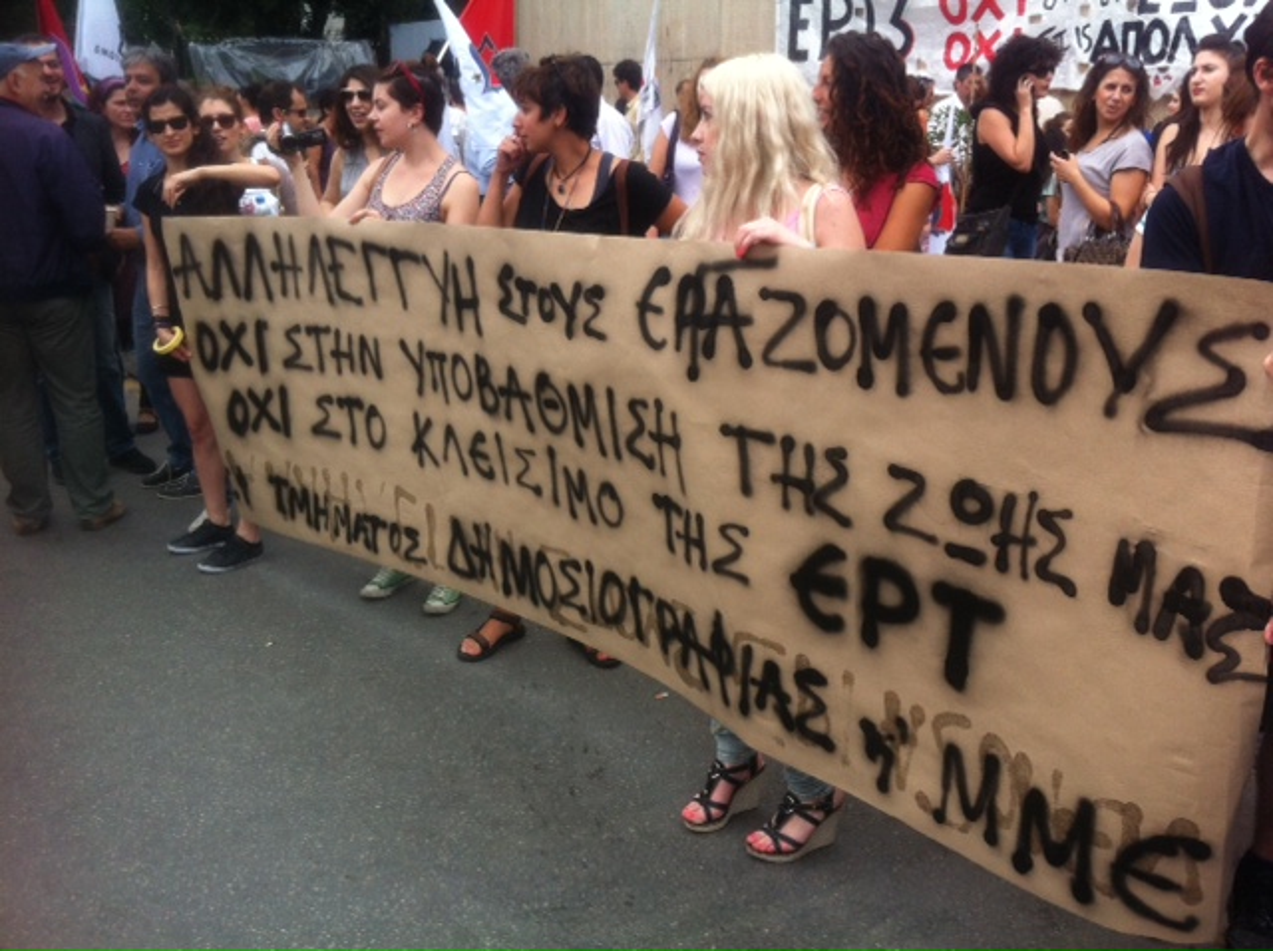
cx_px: 636
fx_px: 1285
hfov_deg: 52.7
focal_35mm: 35
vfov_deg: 40.6
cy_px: 476
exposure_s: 1/409
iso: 80
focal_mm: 3.85
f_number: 2.8
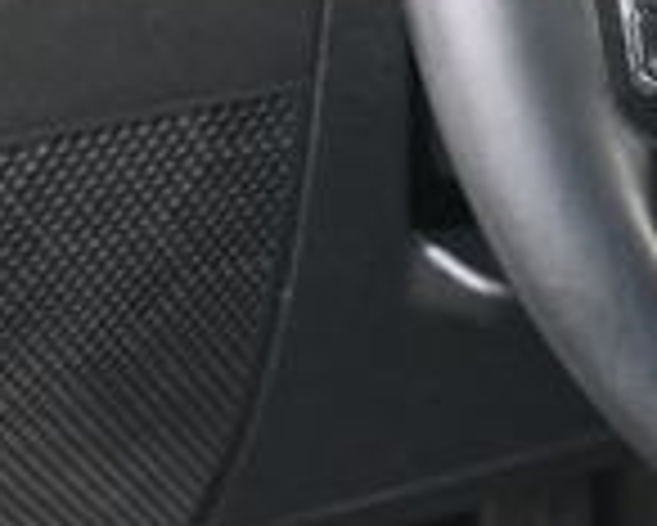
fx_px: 3308
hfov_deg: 10.7
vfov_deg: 8.9
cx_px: 1125
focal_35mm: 170
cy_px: -184
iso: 1400
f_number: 4.5
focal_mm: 27.5
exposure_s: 1/125
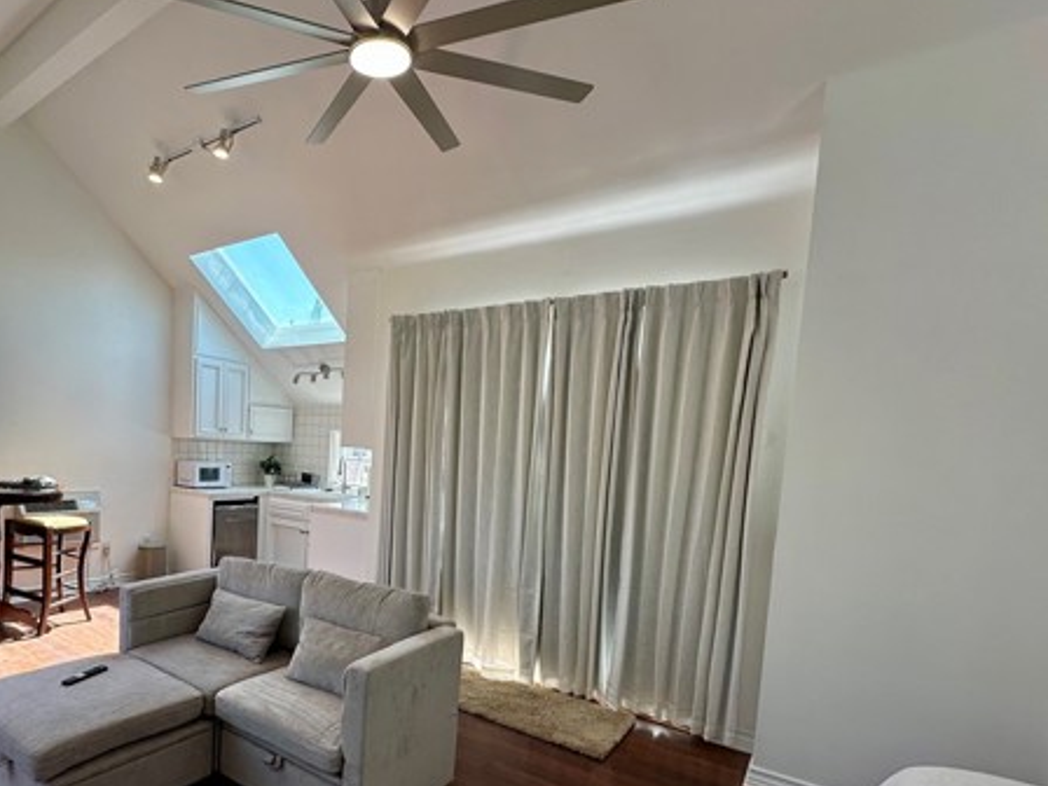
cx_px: 356
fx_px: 606
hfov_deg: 79.3
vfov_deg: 65.0
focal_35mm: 20
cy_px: 494
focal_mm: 2.22
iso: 40
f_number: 2.2
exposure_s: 1/127
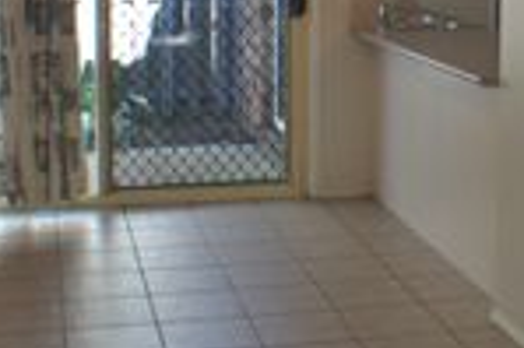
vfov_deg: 12.9
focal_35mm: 104
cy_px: -37
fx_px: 1512
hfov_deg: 19.5
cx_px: 411
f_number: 5
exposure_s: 1/100
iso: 400
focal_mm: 22
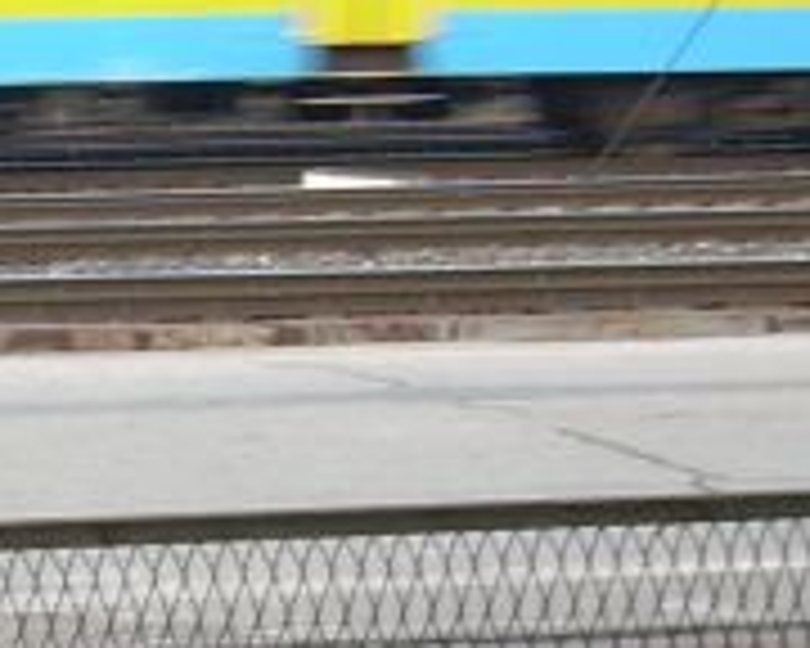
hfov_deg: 11.0
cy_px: 333
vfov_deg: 9.4
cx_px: -585
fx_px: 3956
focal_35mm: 165
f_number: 2.8
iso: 50
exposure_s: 1/17.8
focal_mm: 6.3
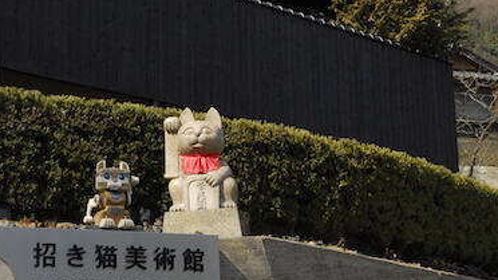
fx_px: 1215
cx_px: 123
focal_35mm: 92
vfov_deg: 13.1
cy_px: 90
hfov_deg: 22.9
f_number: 7.1
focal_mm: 34
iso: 200
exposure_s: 1/400
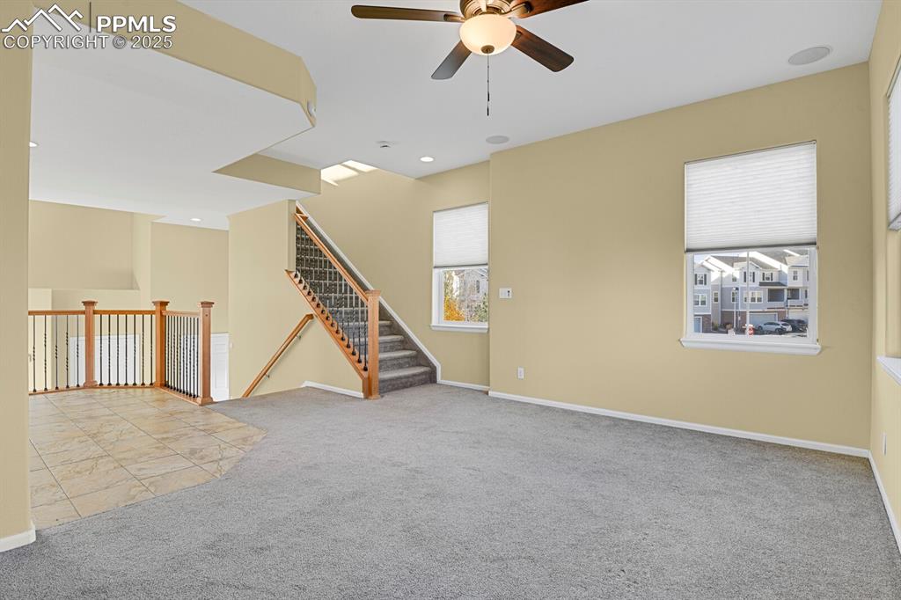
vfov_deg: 70.4
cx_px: 450
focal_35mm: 17
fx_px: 425
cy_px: 300
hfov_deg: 93.3
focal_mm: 17
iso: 250
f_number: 8
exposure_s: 1
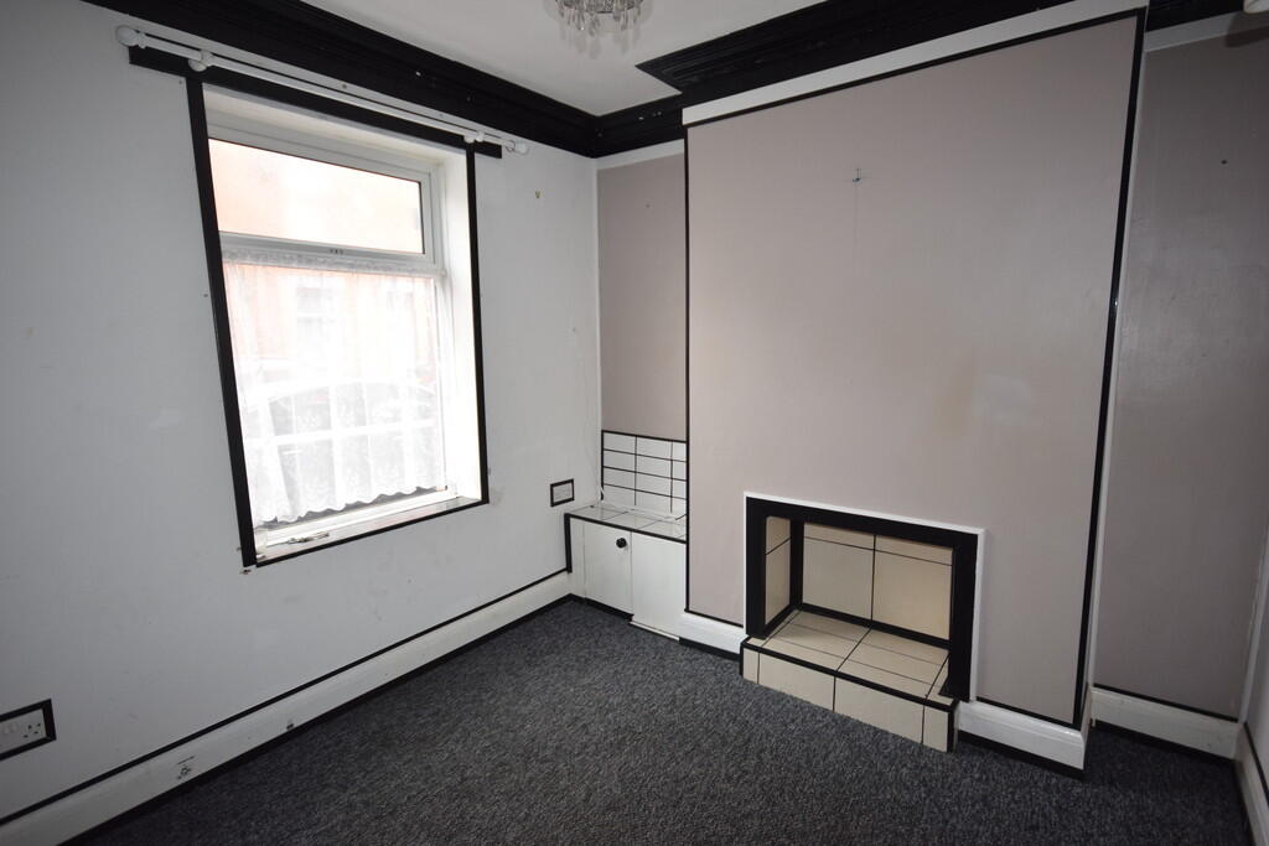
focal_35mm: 18
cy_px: 423
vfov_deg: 67.4
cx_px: 634
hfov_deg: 90.0
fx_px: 635
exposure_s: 1/125
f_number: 5.6
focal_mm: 12
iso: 640
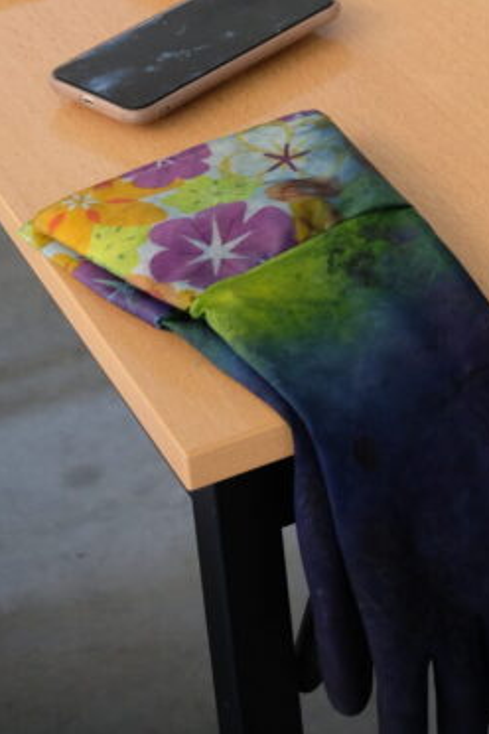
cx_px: 532
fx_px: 2587
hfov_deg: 10.7
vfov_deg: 15.0
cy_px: -349
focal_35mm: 127
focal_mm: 27
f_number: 4
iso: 1250
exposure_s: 1/60
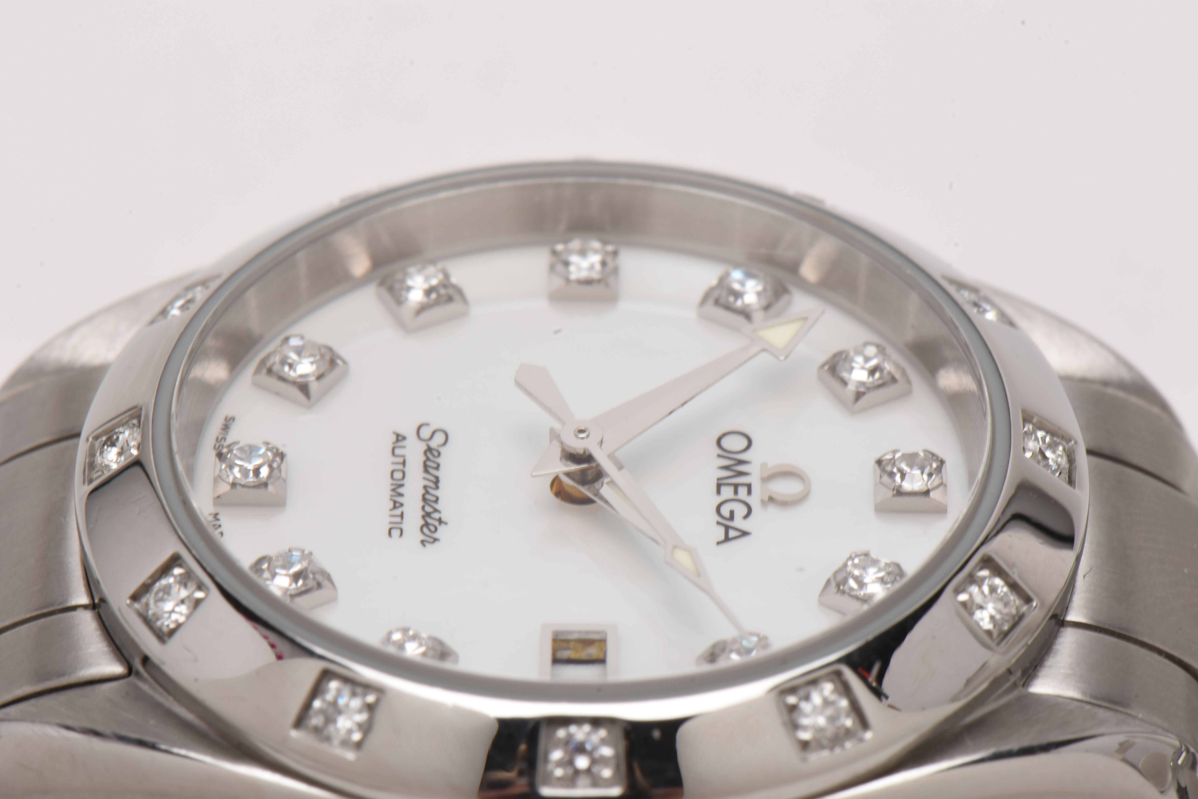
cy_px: 400
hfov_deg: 16.1
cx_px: 599
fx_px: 4243
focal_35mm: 128
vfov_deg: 10.8
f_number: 25
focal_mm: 85
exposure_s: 1/100
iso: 100
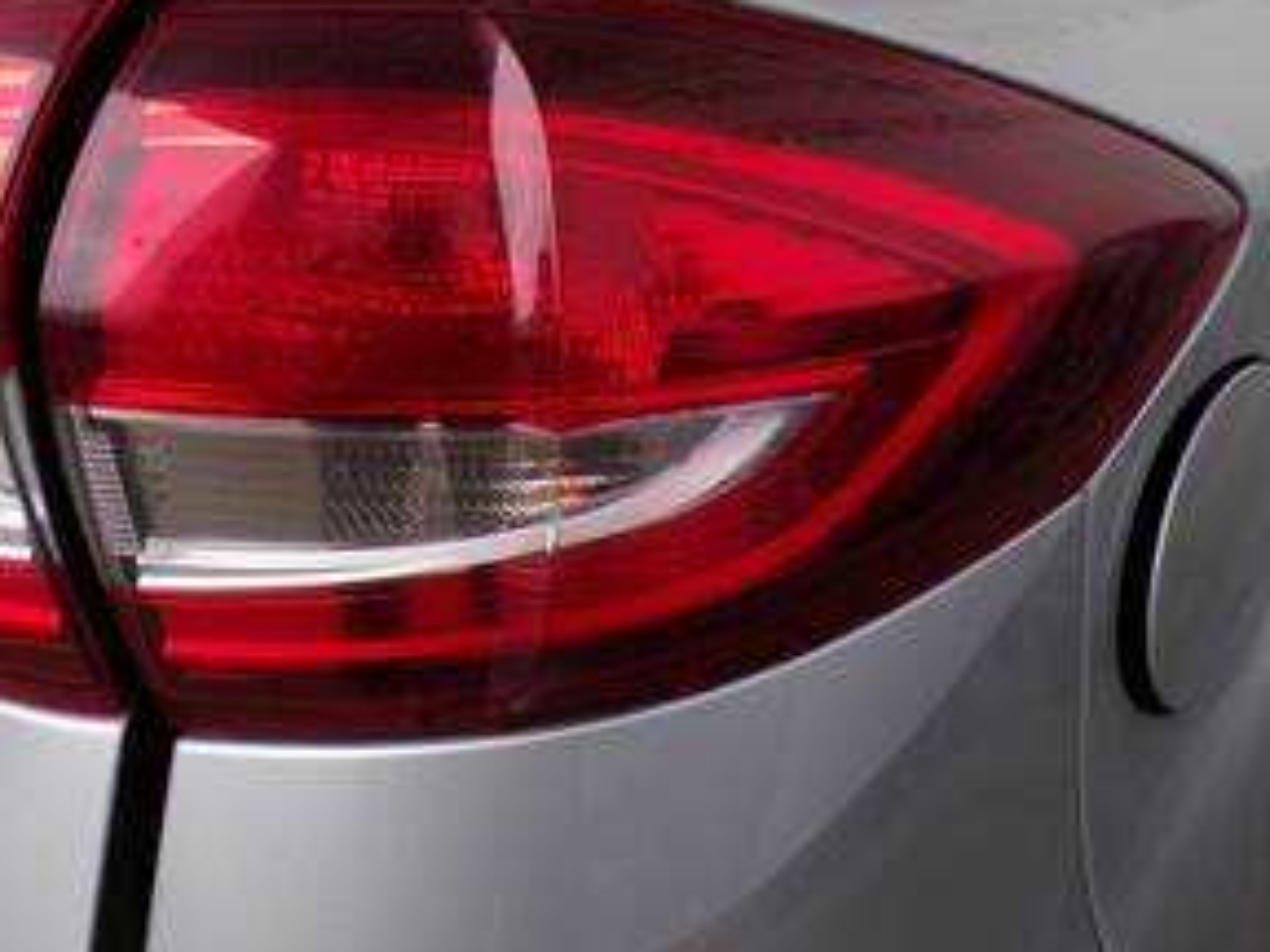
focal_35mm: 40
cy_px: 348
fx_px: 1468
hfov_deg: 46.8
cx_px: 670
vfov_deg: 35.7
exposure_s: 1/100
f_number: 4.4
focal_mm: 4.3
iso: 100
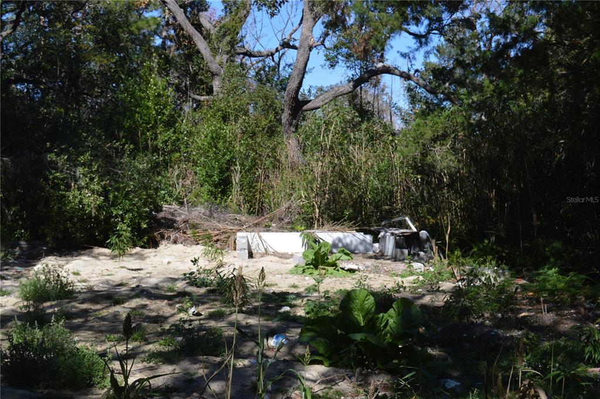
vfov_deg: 25.7
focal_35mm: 52
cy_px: 200
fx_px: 874
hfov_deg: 37.9
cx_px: 300
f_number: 7.1
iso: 100
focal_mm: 35
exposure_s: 1/200
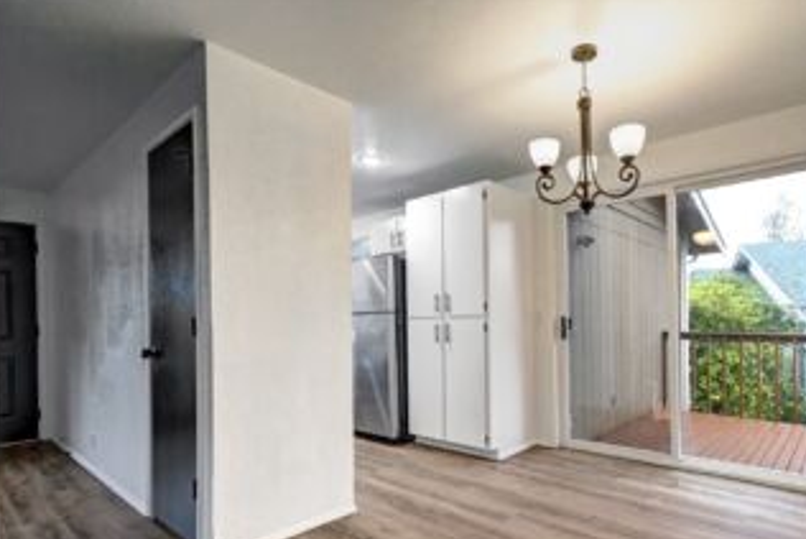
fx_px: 426
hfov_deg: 86.0
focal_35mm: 19
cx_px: 474
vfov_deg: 64.0
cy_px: 326
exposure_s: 1/4
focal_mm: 10
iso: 3200
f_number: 11
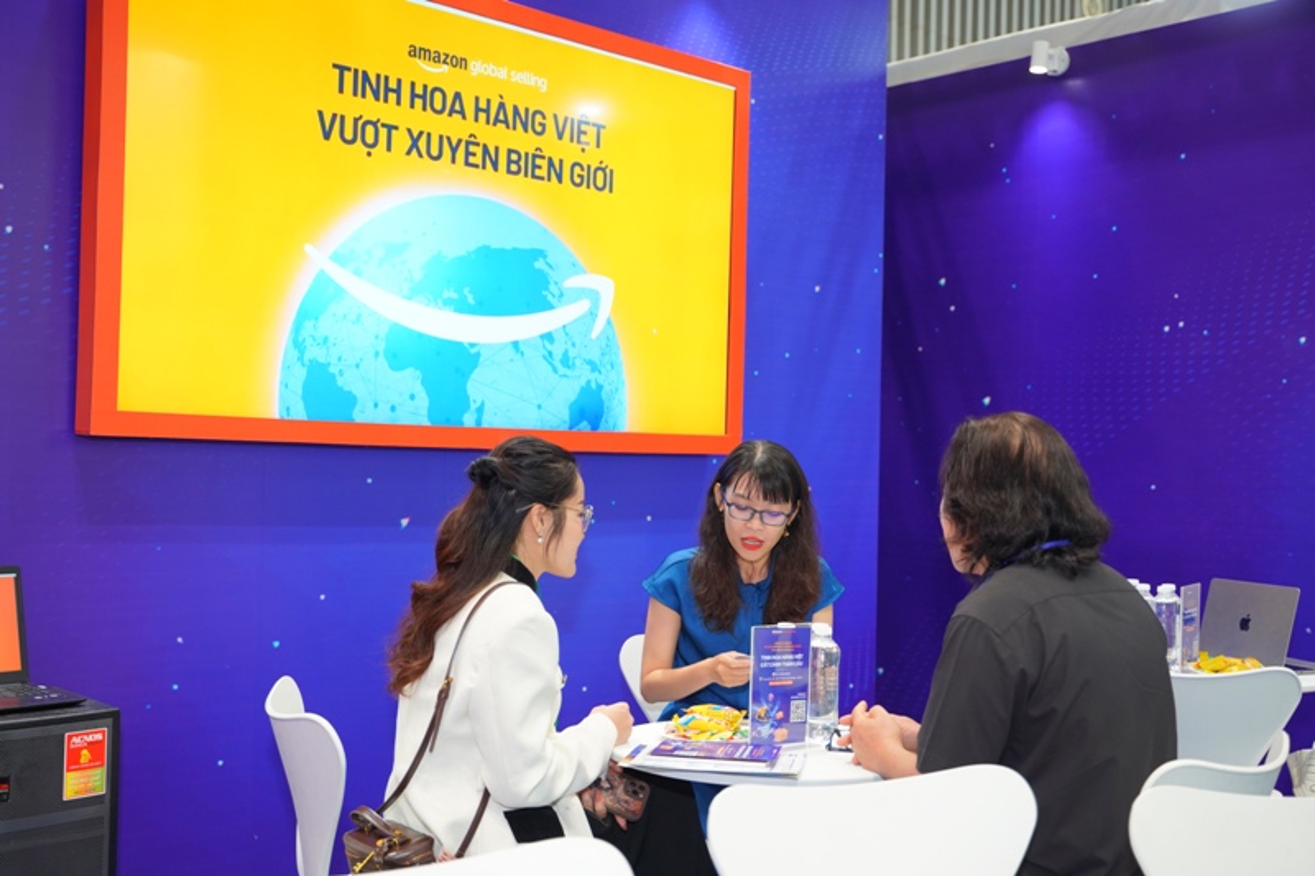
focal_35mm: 40
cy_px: 438
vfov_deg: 33.4
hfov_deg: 48.5
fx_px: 1461
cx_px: 658
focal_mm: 40
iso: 800
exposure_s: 1/125
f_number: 3.2
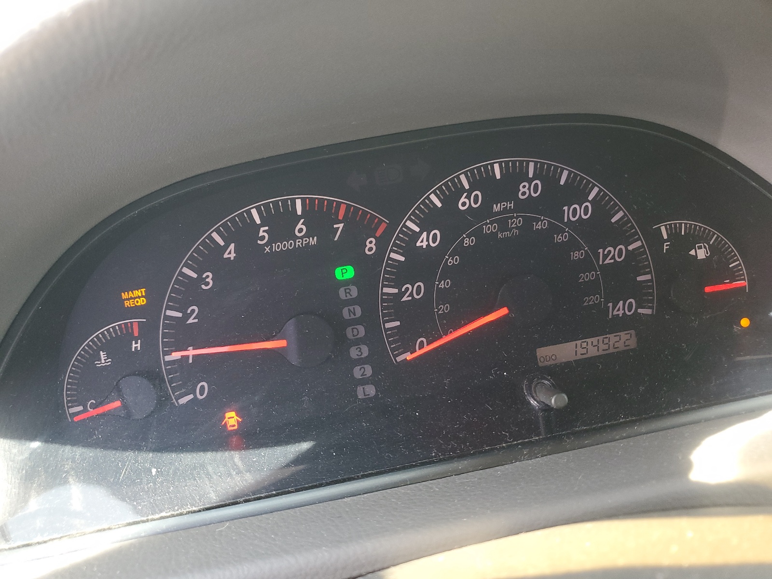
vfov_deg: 53.1
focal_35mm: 26
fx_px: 580
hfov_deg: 67.3
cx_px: 386
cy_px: 290
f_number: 1.5
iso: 89
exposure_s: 1/120
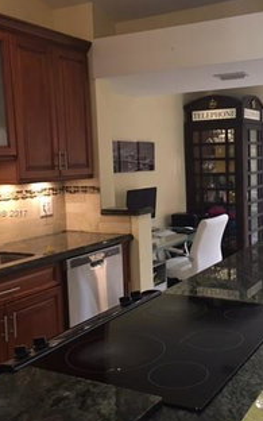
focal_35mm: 42
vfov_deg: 47.2
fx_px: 482
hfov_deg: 30.2
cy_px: 213
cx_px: 189
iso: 64
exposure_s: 1/15
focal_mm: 4.15
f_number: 2.2
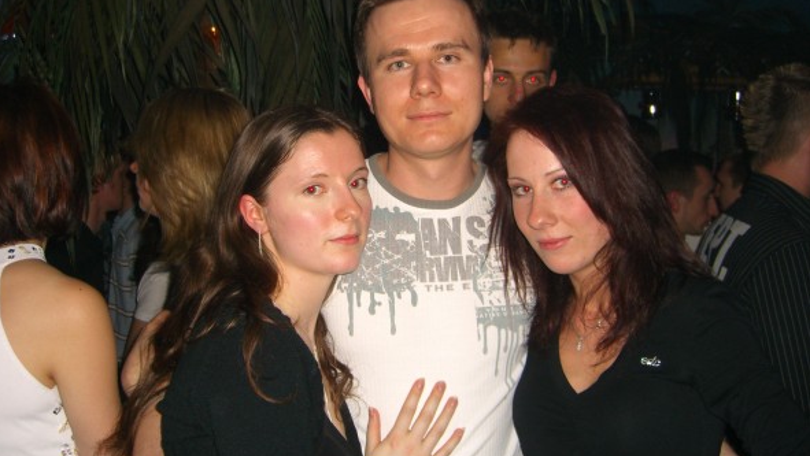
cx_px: 403
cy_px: 188
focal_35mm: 42
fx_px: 902
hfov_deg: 48.3
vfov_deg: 28.3
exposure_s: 1/60
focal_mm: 7.9
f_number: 2.8
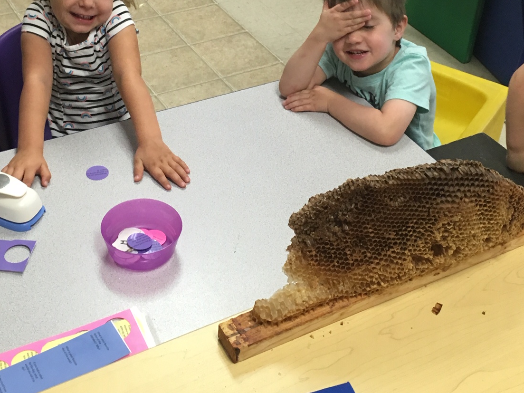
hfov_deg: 36.1
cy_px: 72
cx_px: 229
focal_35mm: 53
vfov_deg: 26.9
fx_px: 802
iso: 100
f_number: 2.2
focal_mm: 4.15
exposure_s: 1/30
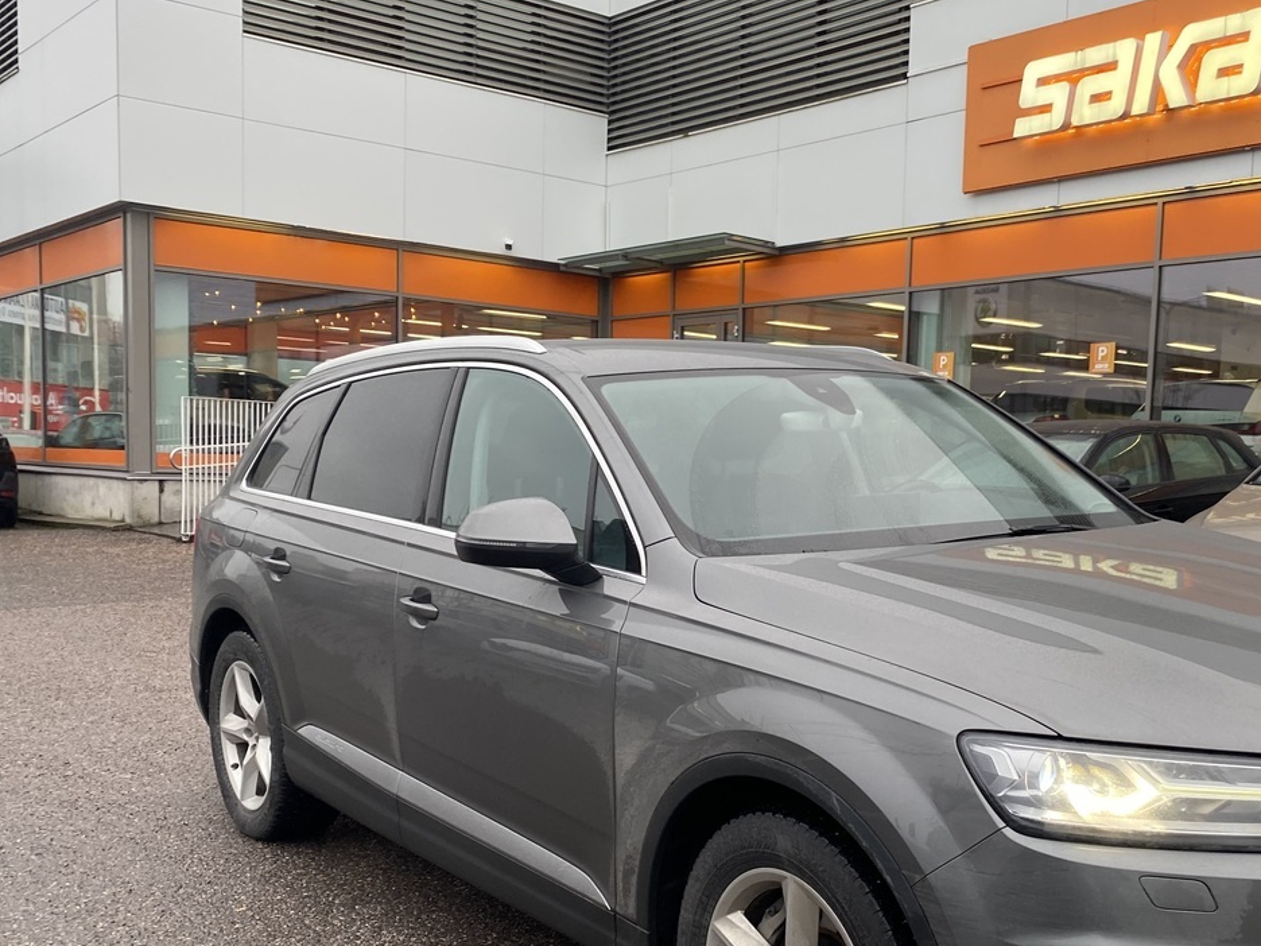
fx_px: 1457
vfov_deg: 35.7
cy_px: 619
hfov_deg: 46.4
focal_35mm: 40
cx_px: 792
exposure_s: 1/100
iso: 64
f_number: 1.8
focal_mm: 4.25
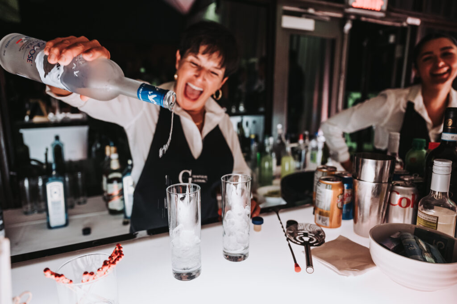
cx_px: 228
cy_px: 152
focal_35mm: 24
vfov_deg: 53.1
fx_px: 304
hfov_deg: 73.8
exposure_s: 1/100
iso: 3200
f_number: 2.8
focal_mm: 24
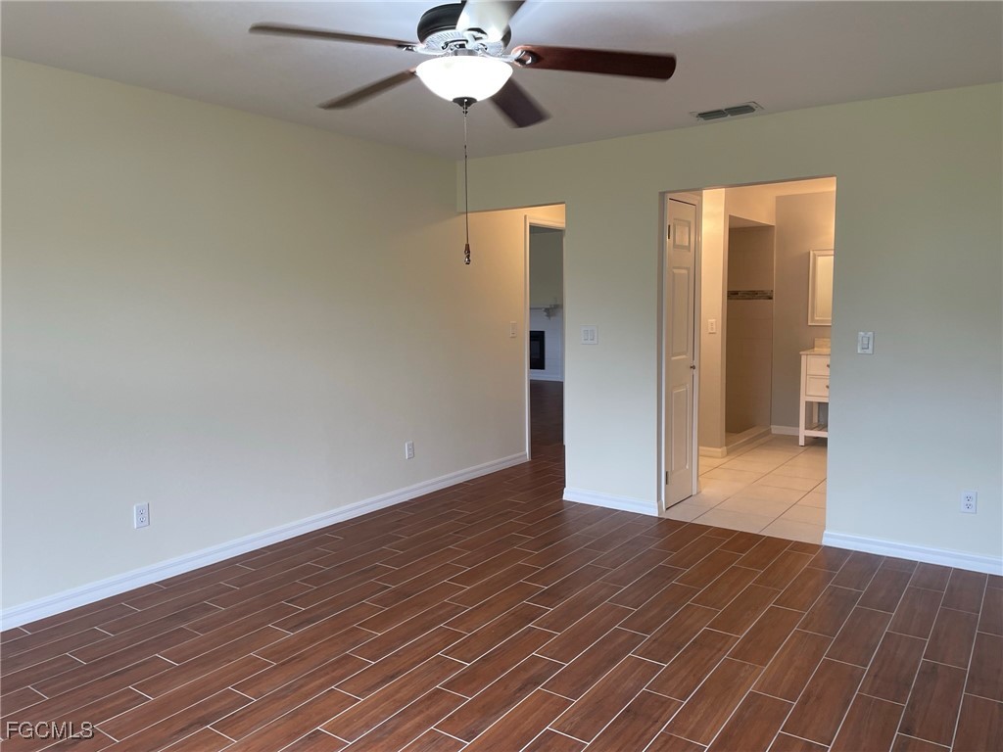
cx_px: 502
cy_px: 376
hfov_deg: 67.3
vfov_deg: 53.1
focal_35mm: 26
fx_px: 753
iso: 100
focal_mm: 4.2
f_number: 1.6
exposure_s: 1/120
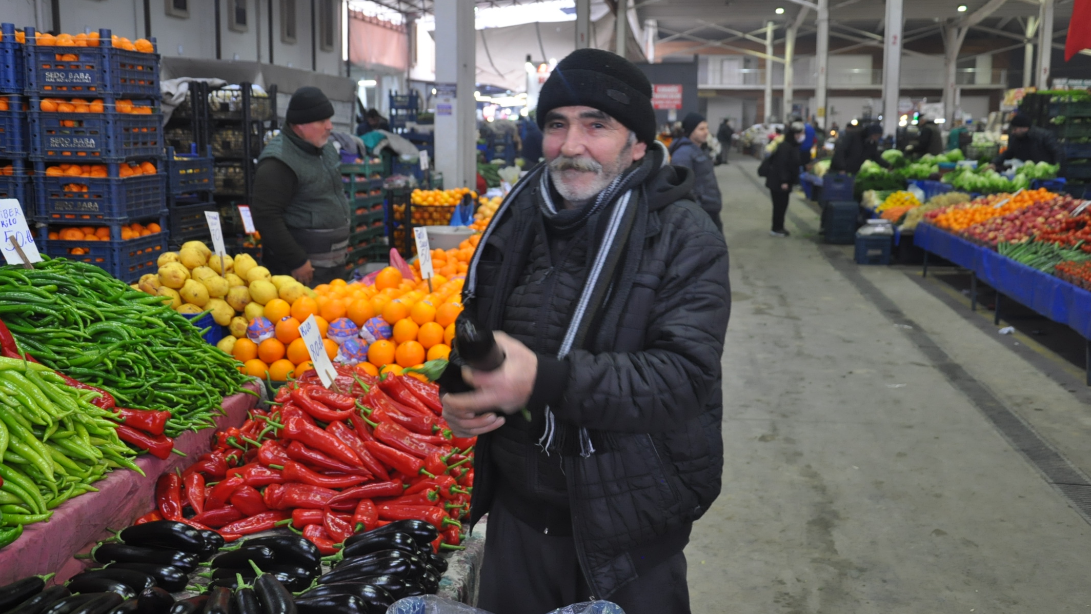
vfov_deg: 30.0
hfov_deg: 51.0
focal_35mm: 40
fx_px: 1143
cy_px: 262
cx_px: 545
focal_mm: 25
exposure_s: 1/50
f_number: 4
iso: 800
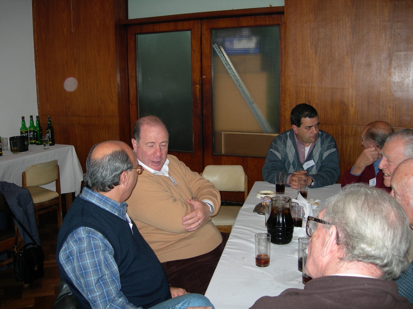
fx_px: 453
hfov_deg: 49.0
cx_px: 206
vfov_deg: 37.7
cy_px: 154
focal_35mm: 38
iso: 53
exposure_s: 1/60.1
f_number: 2.8
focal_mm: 7.8
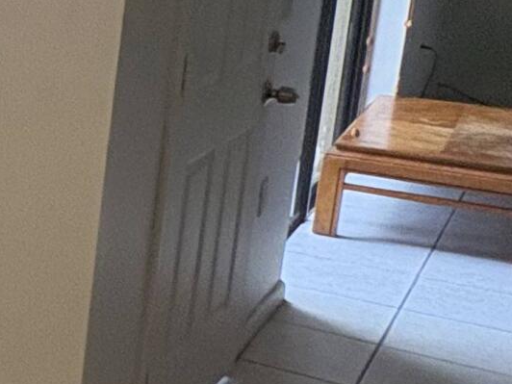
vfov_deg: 18.3
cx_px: -814
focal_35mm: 79
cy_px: 17
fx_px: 1168
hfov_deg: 13.7
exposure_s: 1/120
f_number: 2.2
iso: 320
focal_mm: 2.22
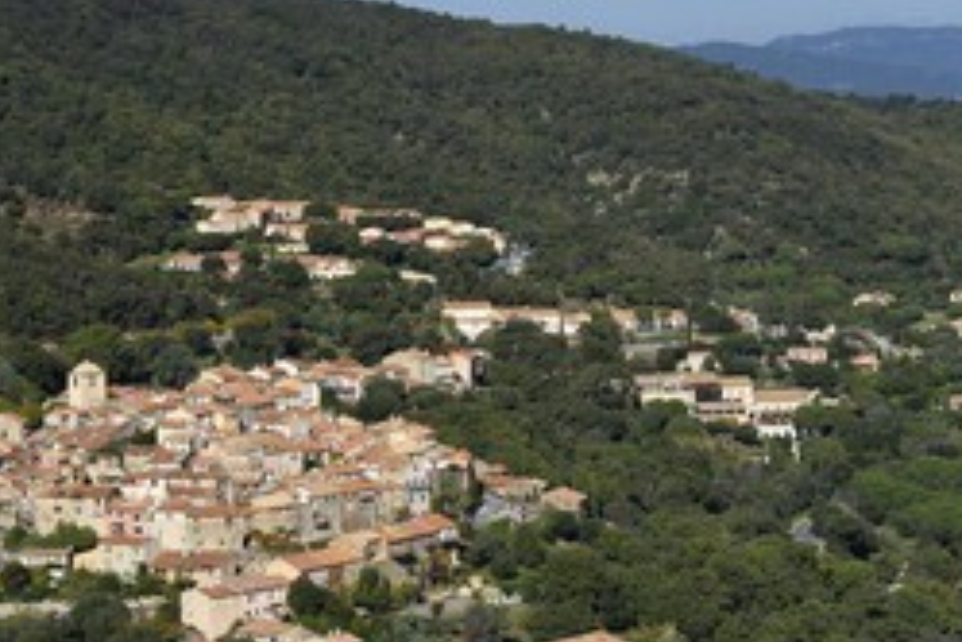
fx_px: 3153
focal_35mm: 118
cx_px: 522
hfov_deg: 17.3
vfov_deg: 11.6
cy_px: 232
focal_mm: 70
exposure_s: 1/1000
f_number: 11
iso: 400
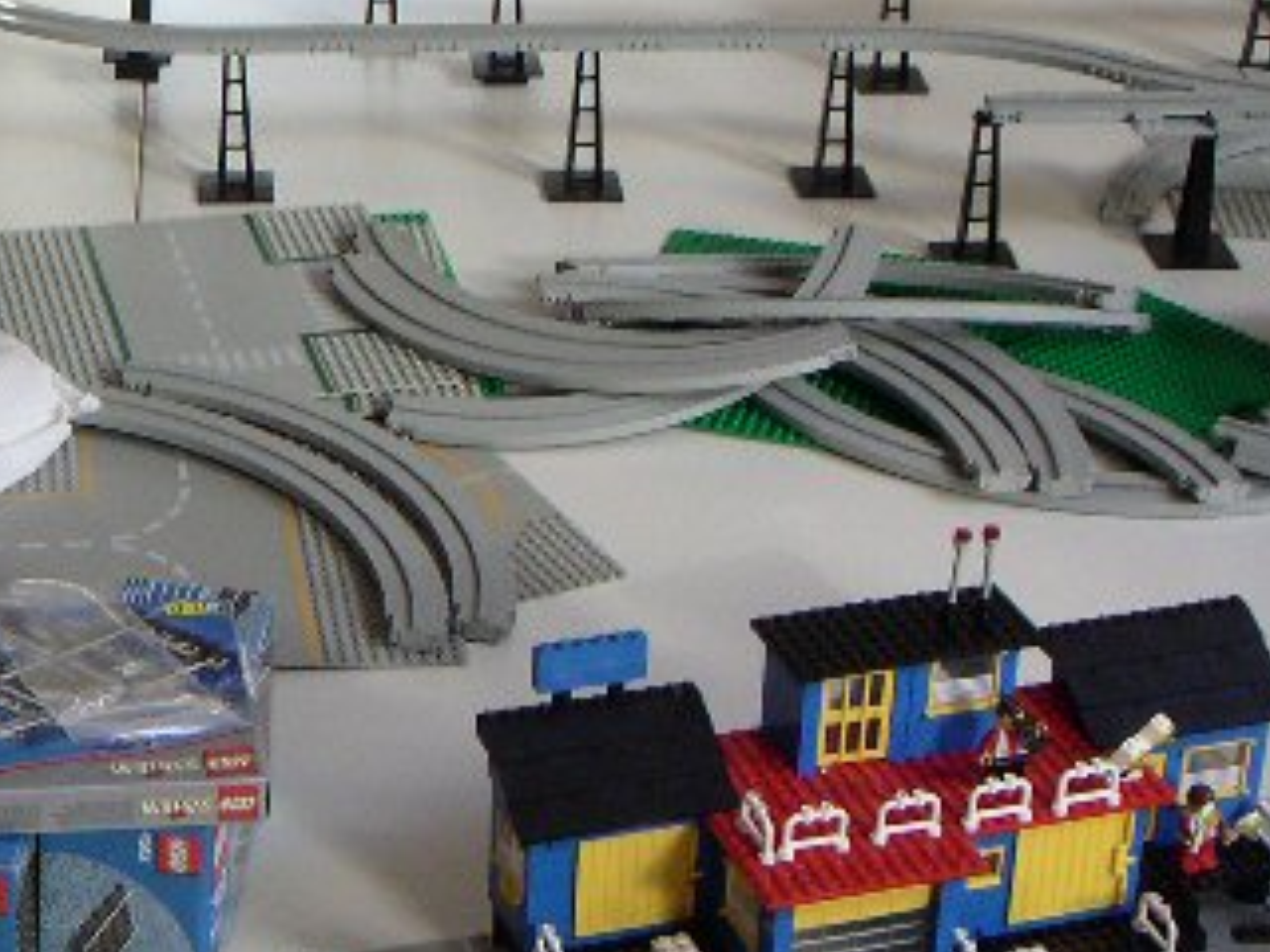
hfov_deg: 21.7
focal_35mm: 88
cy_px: 301
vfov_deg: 16.7
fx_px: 3229
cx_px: 79
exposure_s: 1/30
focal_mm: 6.8
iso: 100
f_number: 2.9
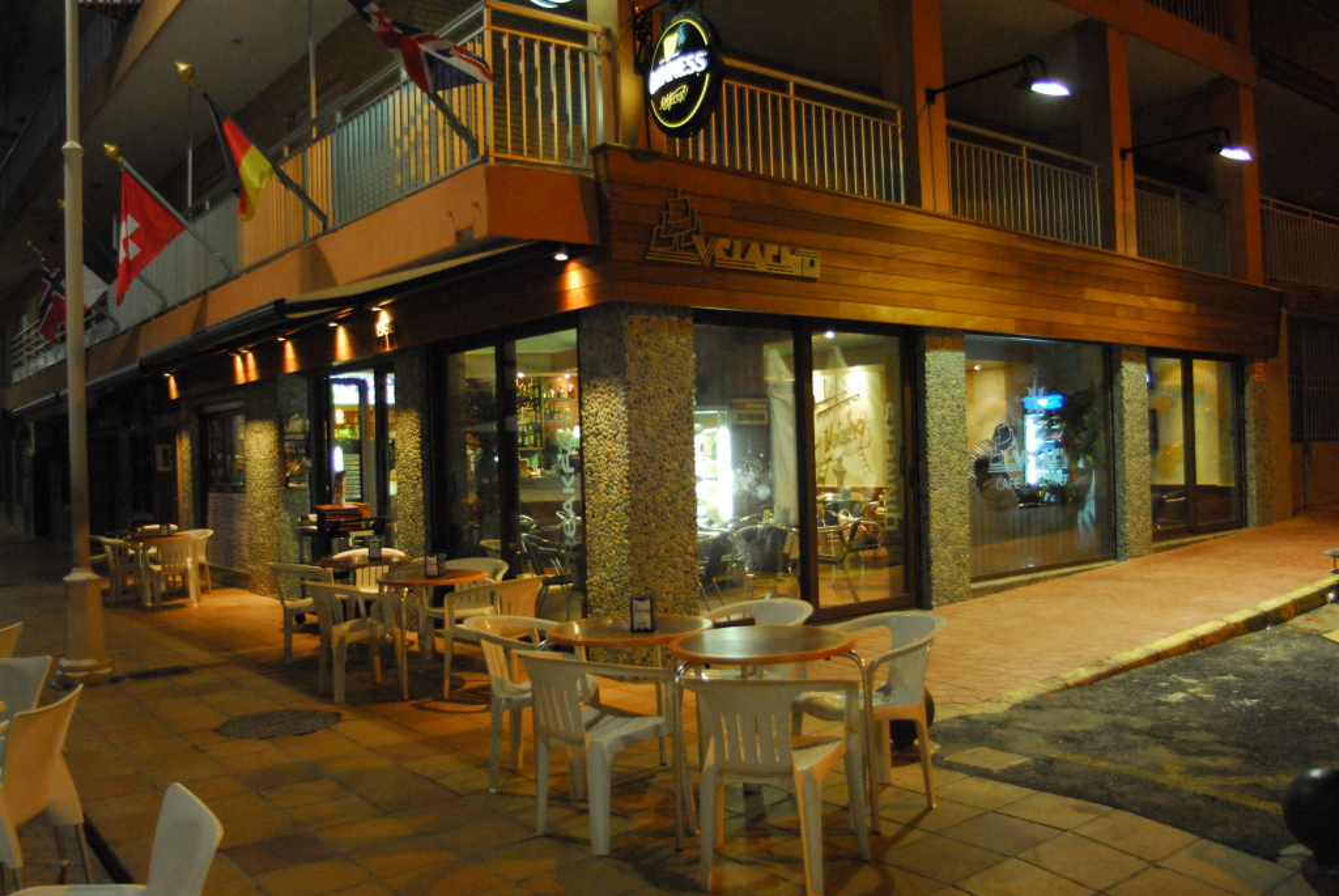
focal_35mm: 30
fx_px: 1117
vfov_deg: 43.7
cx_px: 670
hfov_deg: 61.9
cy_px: 448
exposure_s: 1/40
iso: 1600
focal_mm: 20
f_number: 3.5
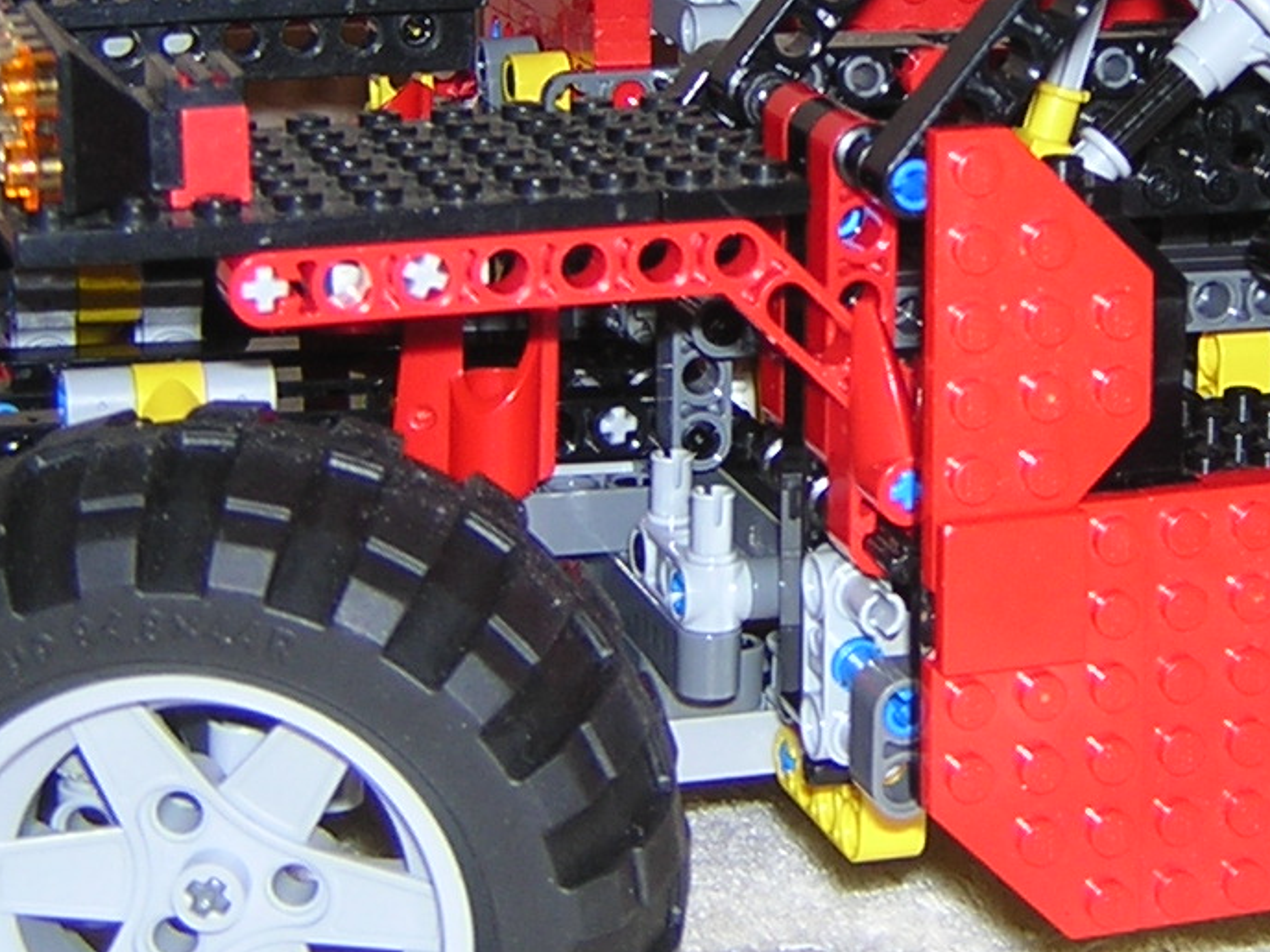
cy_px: 161
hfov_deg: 20.8
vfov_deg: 15.8
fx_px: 3412
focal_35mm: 93
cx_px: 1026
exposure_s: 1/60.1
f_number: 2.7
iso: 100
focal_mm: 5.2
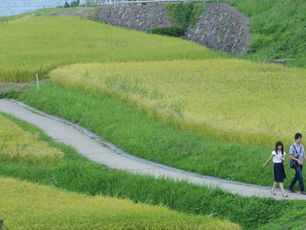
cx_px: 283
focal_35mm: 250
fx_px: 2209
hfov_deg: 7.9
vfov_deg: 5.9
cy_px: 154
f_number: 2.8
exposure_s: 1/500
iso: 100
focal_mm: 24
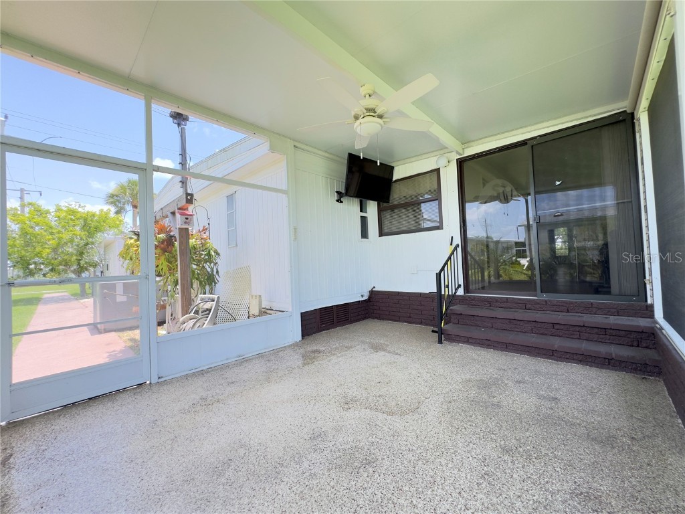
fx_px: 277
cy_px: 257
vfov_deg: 85.7
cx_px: 342
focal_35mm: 14
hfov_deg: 102.1
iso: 50
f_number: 2.2
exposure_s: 1/99
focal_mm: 2.22
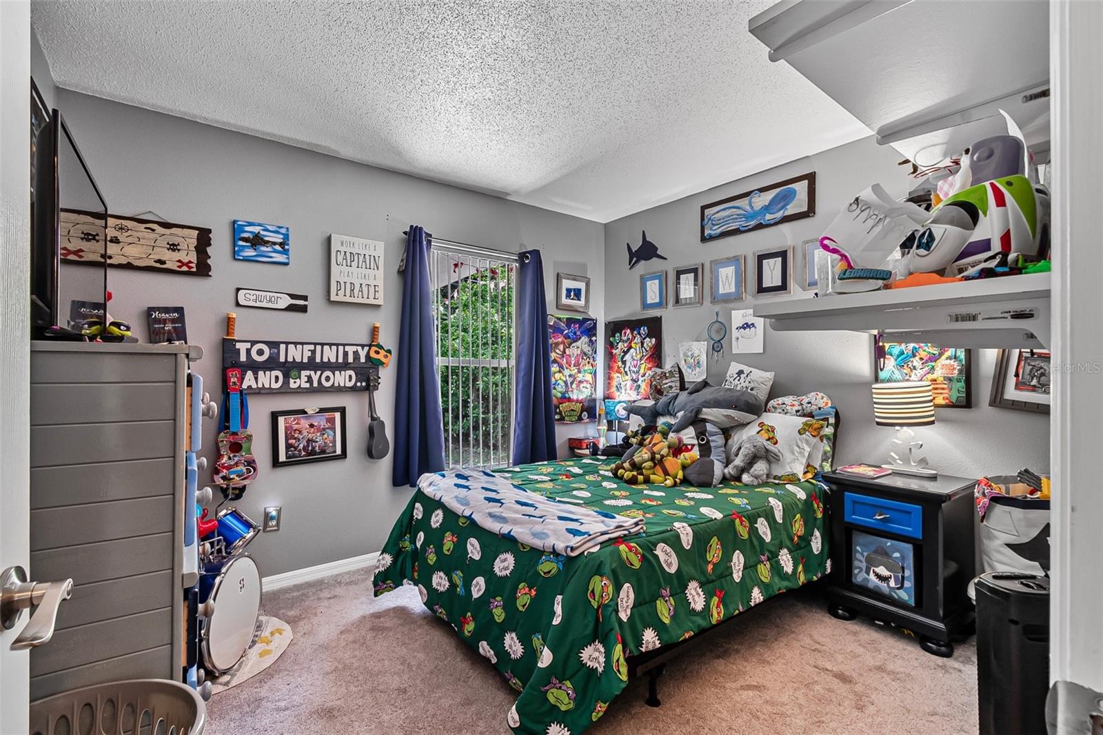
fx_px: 459
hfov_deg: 100.4
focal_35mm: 15
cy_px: 368
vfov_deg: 77.3
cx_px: 552
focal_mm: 10
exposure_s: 1/6
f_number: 9
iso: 320
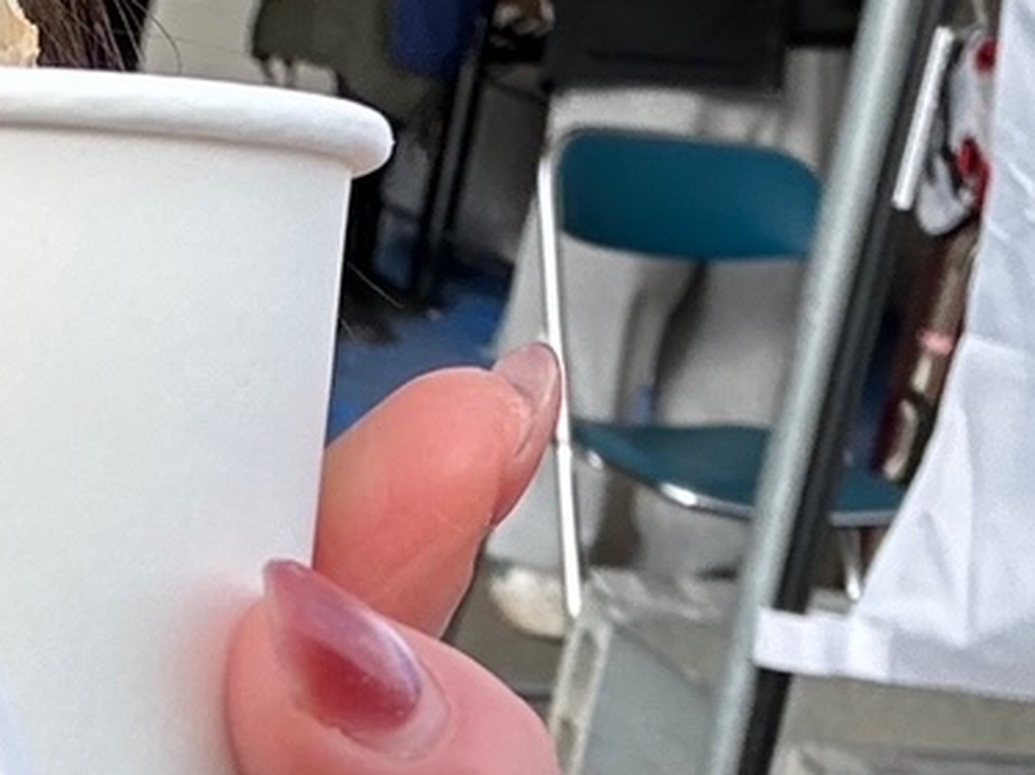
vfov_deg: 11.8
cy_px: 794
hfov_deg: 15.7
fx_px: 3705
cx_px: 119
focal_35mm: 124
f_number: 1.9
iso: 25
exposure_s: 1/351
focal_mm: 2.69
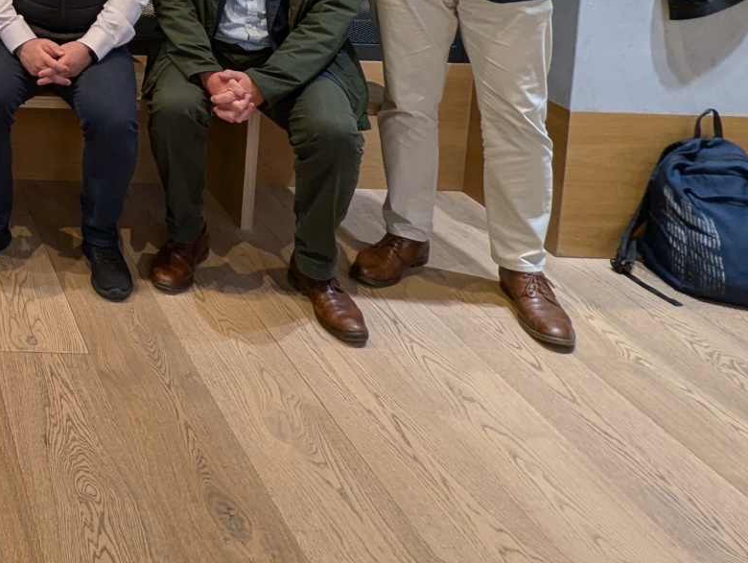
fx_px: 887
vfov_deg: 29.0
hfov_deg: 35.1
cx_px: -173
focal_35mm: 41
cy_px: -158
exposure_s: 1/49.7
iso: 121
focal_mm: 2.35
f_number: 2.2
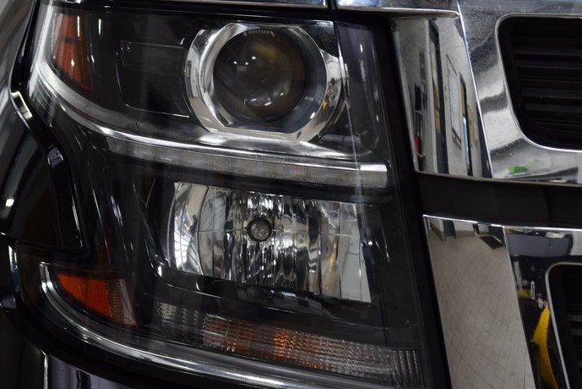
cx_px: 247
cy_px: 167
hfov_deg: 13.2
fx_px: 2523
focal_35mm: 156
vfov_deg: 8.8
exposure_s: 1/30
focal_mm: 70
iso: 560
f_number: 7.1
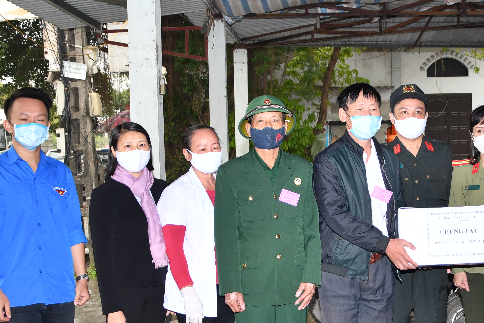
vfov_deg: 22.6
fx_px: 806
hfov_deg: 32.5
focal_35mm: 60
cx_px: 386
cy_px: 208
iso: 400
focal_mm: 21
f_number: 4
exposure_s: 1/200
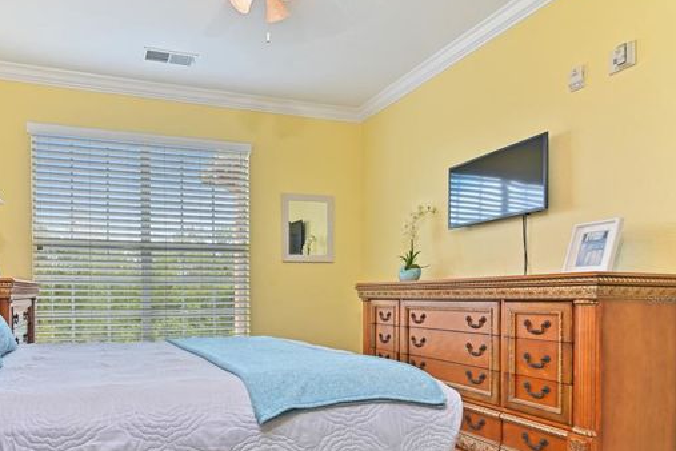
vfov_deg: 50.4
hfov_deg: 69.6
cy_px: 299
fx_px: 469
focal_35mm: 25
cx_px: 230
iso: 400
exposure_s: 1/13
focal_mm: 18
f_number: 8
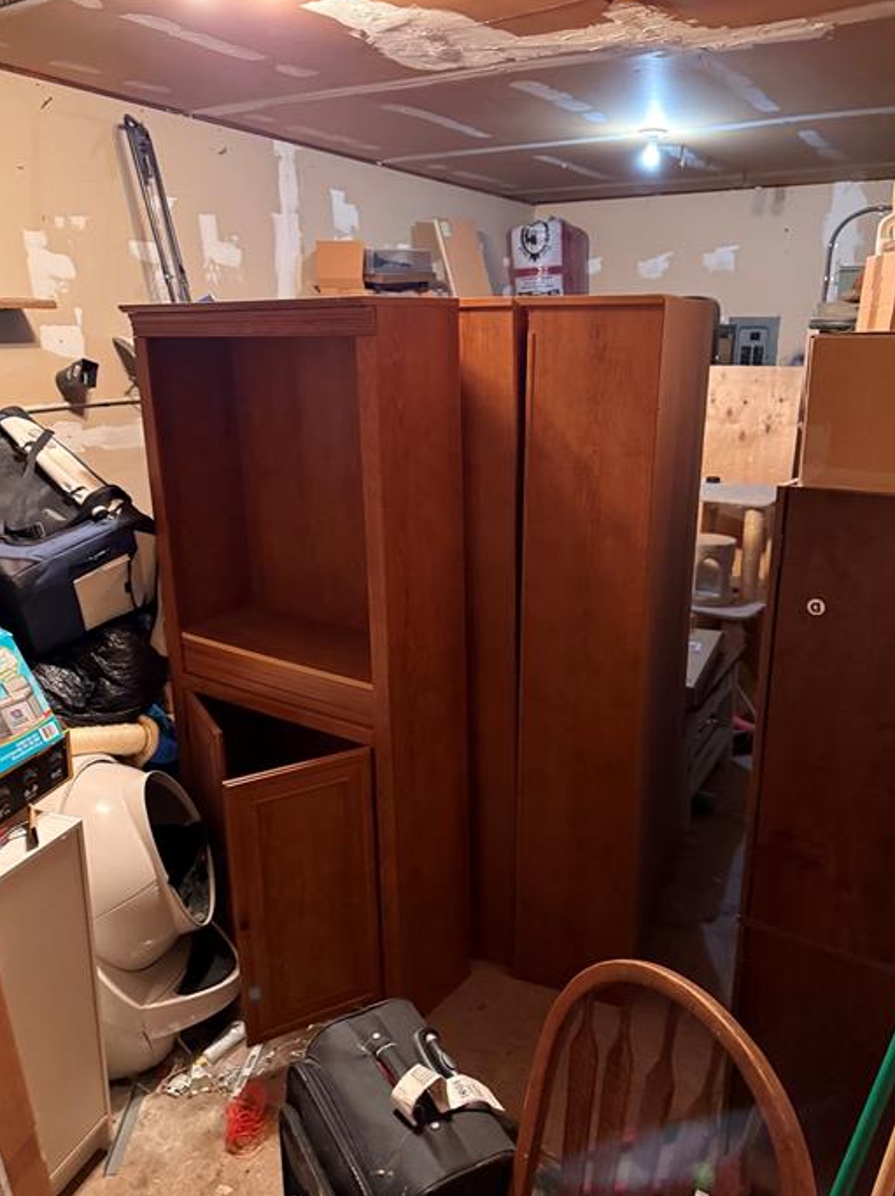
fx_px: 932
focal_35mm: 27
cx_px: 460
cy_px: 590
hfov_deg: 51.3
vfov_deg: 65.4
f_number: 1.78
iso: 1000
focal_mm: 6.76
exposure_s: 1/30
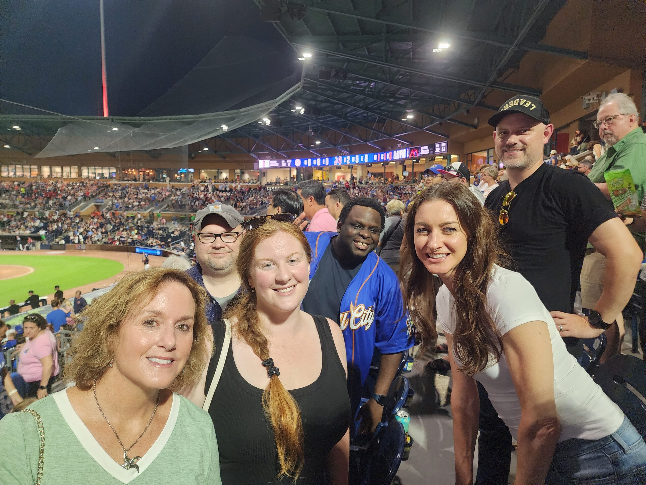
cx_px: 323
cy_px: 242
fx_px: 429
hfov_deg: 73.9
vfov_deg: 58.9
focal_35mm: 23
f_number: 1.8
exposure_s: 1/120
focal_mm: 6.4
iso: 640
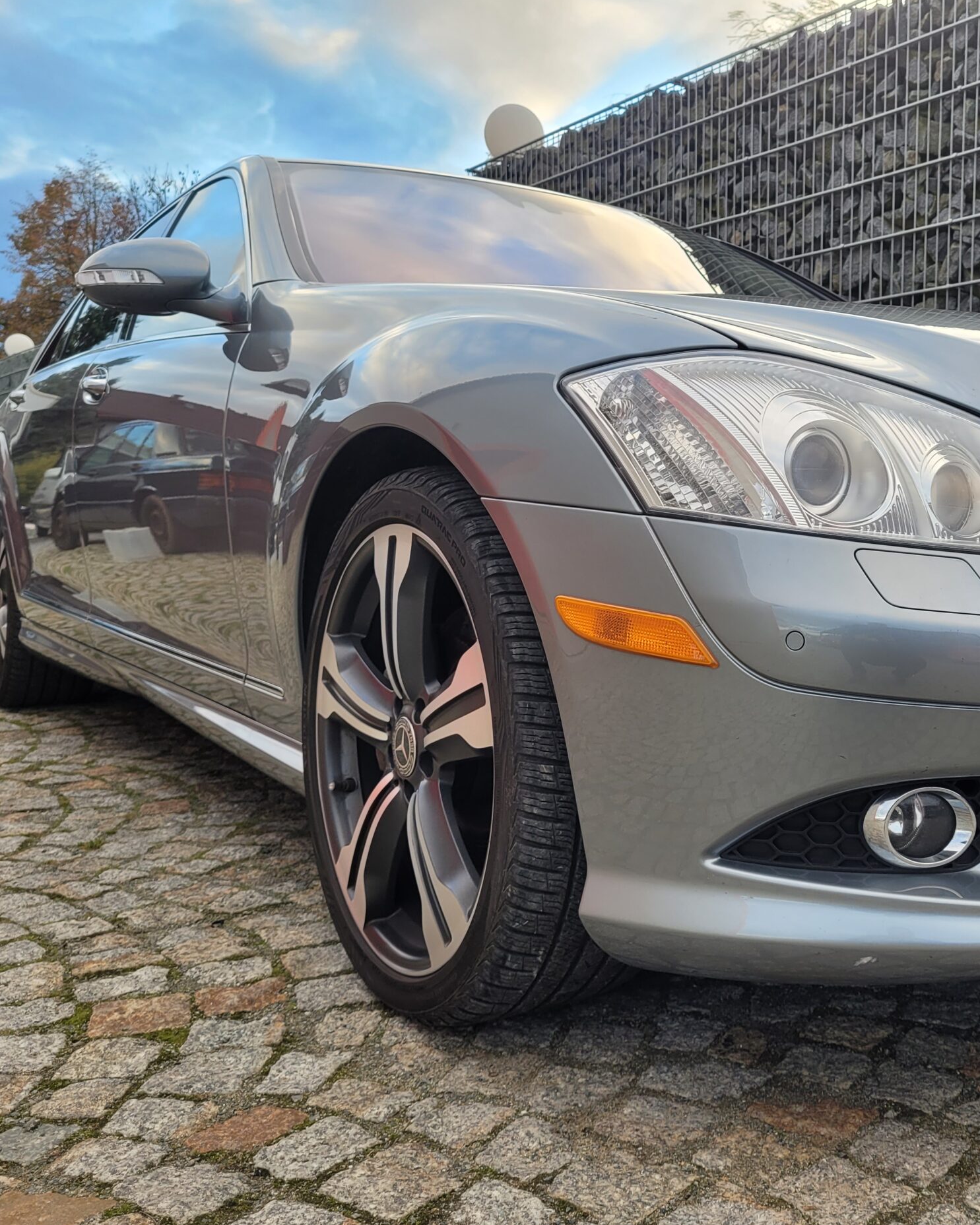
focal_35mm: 35
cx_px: 771
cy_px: 620
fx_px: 1269
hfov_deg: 40.6
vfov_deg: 51.5
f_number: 1.8
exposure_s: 1/149
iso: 40
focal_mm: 5.4
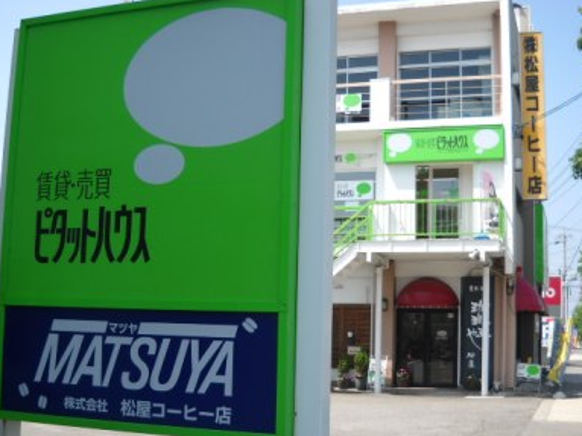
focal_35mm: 48
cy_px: 228
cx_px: 301
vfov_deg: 30.2
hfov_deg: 39.7
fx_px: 807
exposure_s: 1/141
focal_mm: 6.72
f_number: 5.5
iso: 64
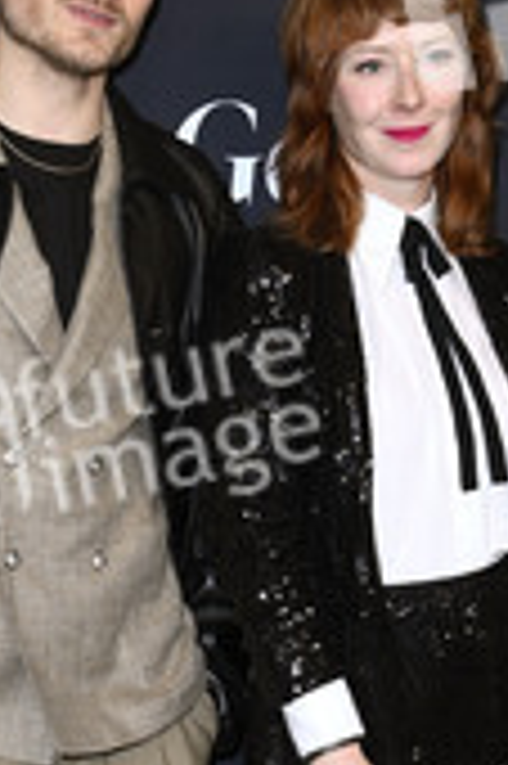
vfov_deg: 19.0
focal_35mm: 106
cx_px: 220
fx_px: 2248
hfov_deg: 12.9
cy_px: 662
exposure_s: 1/250
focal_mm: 45
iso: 500
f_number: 5.6
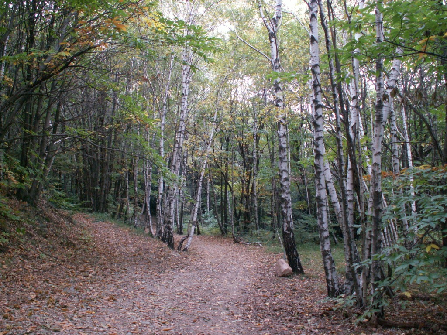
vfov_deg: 40.7
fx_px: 452
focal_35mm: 35
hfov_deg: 52.6
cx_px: 224
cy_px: 168
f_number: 2.8
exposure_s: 1/40
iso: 125
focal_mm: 5.86
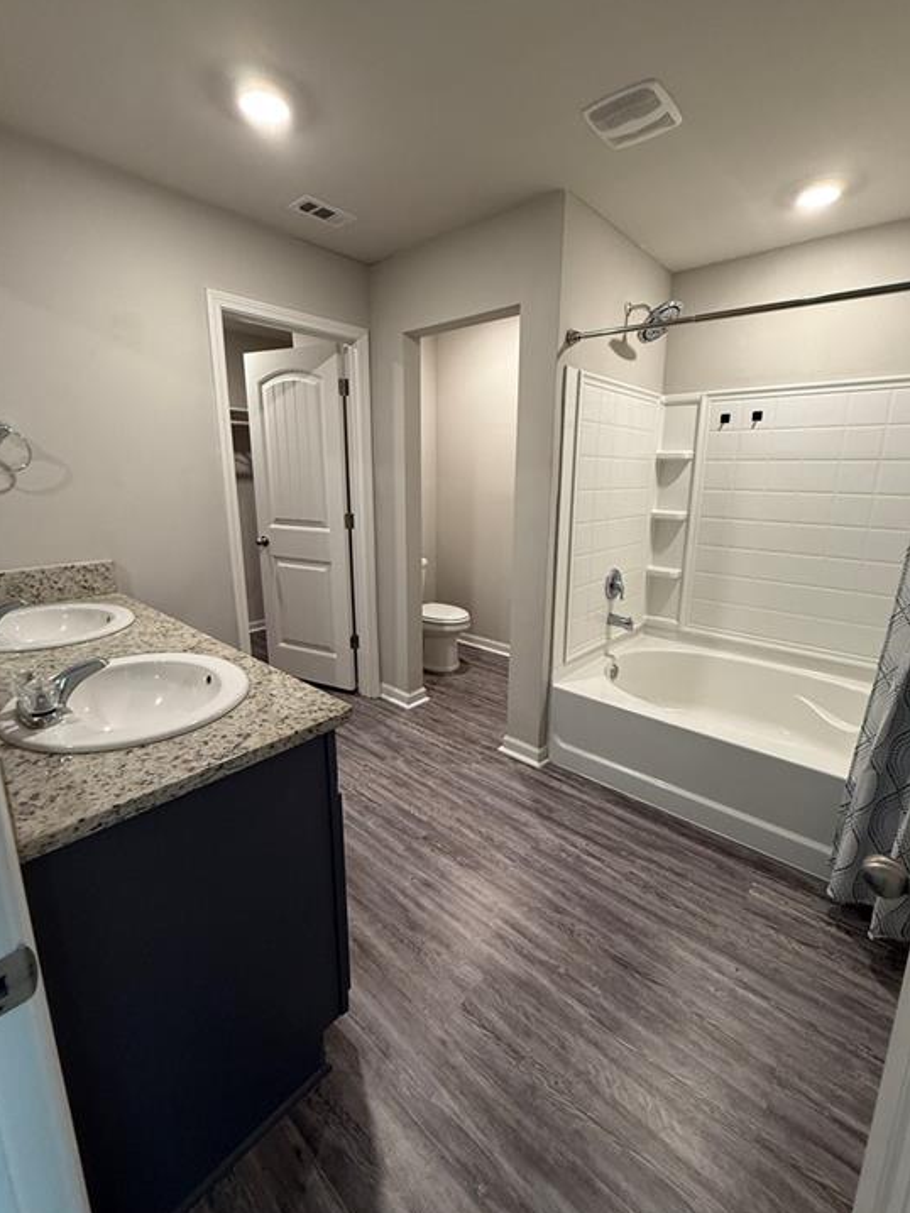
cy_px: 585
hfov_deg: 81.7
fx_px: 526
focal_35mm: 15
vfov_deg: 98.1
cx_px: 479
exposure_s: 1/60
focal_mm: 2.22
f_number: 2.2
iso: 200
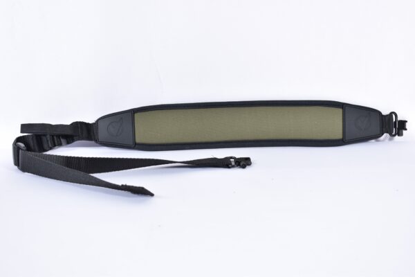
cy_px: 138
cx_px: 208
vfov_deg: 23.8
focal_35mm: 57
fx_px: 657
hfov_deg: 35.1
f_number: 5
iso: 640
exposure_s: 1/40
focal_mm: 38
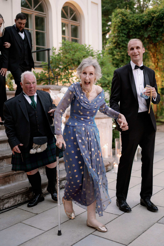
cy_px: 123
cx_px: 82
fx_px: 239
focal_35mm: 35
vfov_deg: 54.5
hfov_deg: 37.8
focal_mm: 35
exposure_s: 1/250
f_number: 1.4
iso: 800
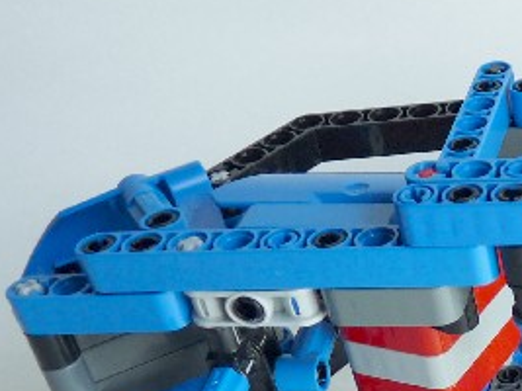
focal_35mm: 81
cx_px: 745
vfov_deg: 17.8
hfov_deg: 21.0
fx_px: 1221
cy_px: 369
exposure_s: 1/30
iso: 100
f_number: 2.8
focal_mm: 4.8
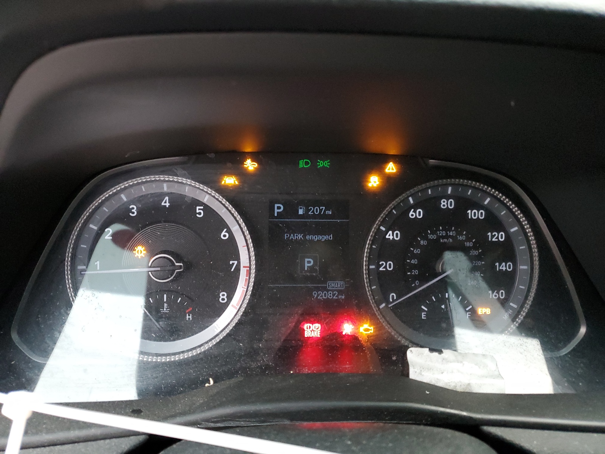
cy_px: 227
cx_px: 302
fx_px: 454
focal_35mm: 26
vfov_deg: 53.1
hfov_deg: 67.3
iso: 345
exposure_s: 1/15
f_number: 1.5
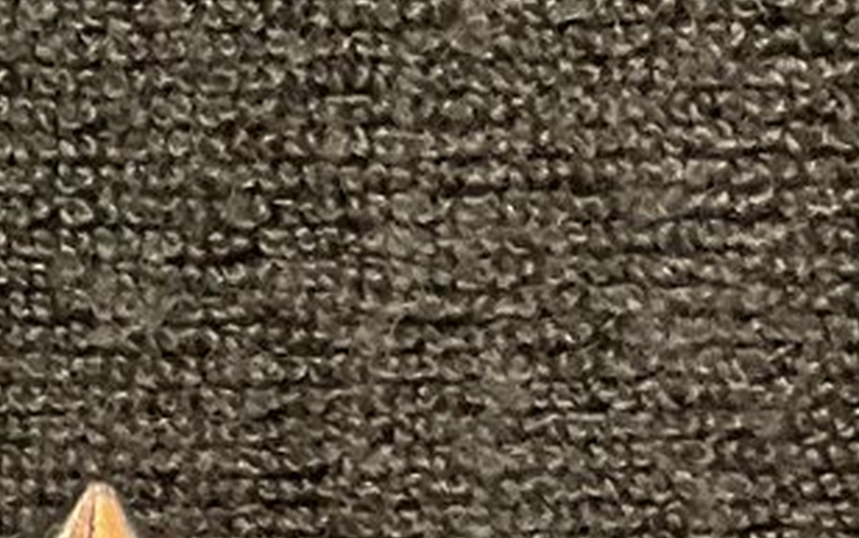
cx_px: -213
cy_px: 1387
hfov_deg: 13.4
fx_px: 3538
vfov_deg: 7.9
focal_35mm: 151
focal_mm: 3
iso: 160
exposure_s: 1/50
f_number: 1.8
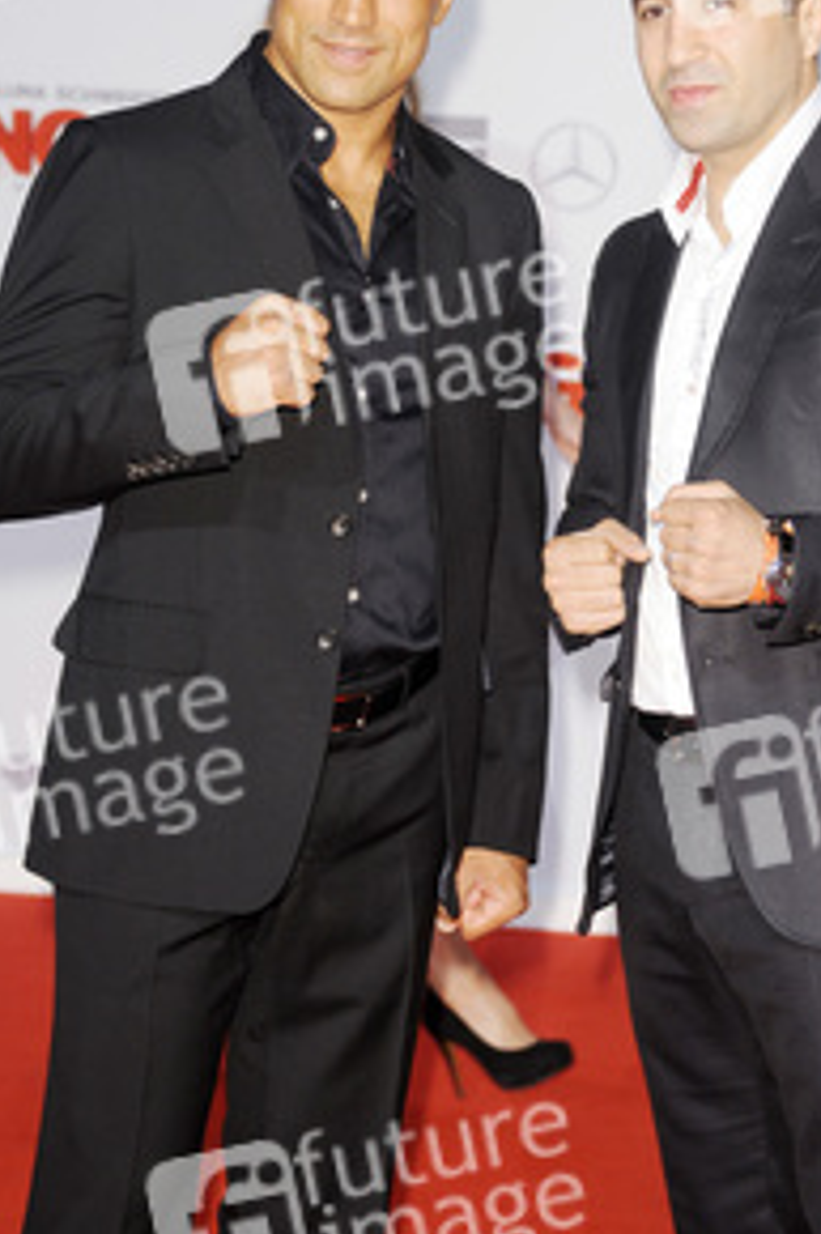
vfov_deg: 16.1
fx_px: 4349
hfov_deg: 10.8
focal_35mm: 127
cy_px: 566
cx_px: 489
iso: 800
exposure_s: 1/160
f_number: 5.6
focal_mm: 92
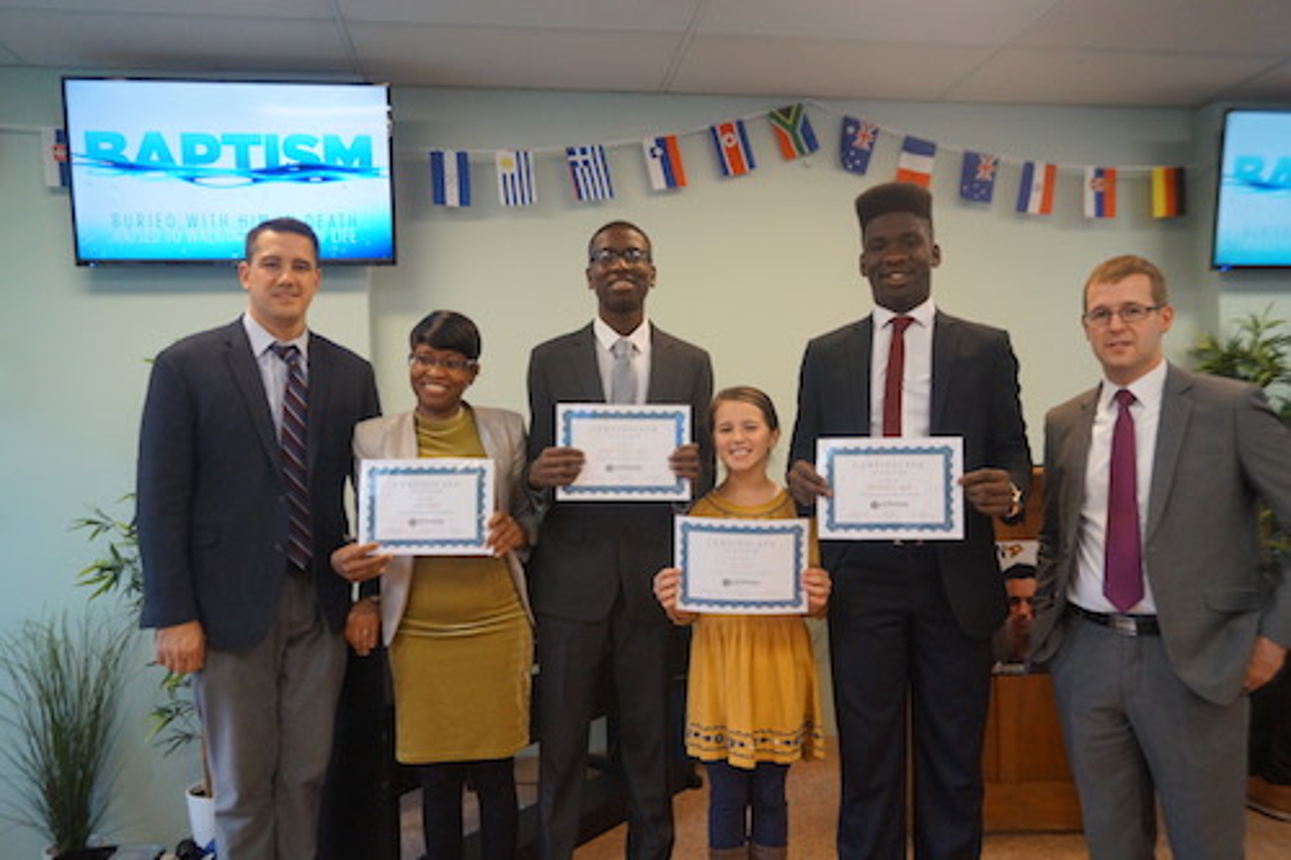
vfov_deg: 47.9
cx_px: 646
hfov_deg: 67.4
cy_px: 430
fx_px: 968
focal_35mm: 27
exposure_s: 1/160
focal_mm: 18
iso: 1600
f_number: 4
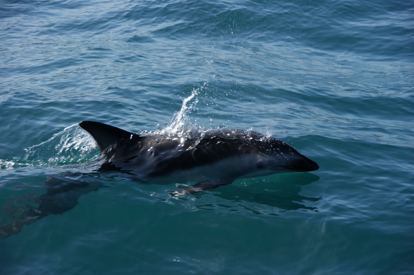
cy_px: 138
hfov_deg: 15.2
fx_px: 1551
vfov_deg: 10.1
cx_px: 207
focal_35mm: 135
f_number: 5.6
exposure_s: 1/400
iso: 100
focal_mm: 90
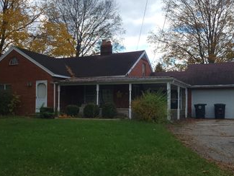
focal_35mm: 40
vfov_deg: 35.9
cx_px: 124
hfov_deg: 46.8
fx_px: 270
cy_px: 98
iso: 40
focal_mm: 5.4
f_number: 1.8
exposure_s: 1/890
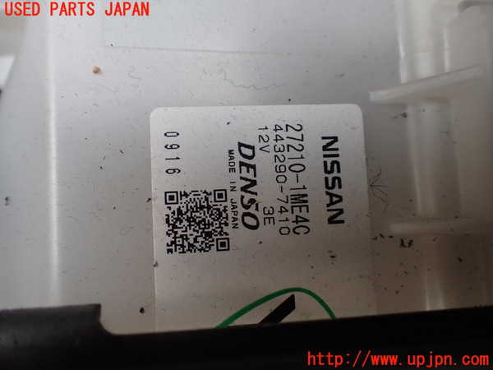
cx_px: 246
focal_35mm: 30
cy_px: 185
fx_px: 427
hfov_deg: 60.0
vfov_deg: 46.8
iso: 160
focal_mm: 5.4
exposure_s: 1/125
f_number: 2.3
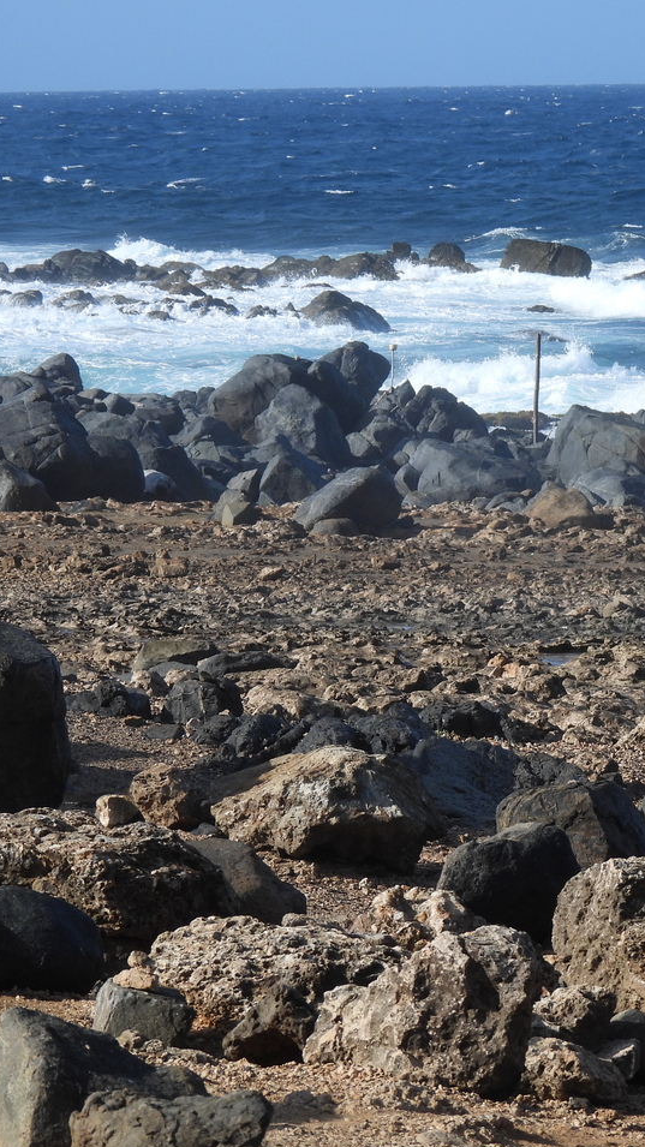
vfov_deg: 7.4
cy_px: 575
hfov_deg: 4.2
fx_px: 8881
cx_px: 590
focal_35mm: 292
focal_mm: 35.7
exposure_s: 1/800
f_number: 4.5
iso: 100
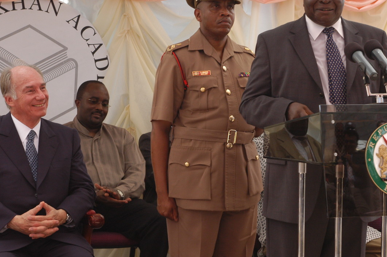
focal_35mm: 149
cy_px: 104
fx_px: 1600
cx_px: 204
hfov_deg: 13.8
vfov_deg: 9.2
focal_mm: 70
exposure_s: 1/160
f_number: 8
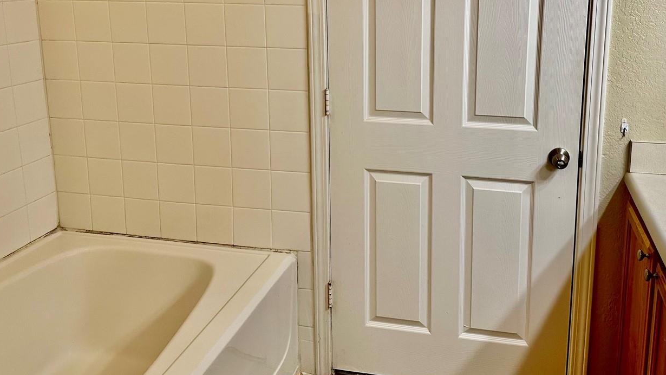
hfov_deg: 57.7
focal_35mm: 34
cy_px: 89
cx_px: 393
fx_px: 600
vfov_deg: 33.9
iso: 125
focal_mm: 6.86
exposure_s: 1/120
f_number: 1.78
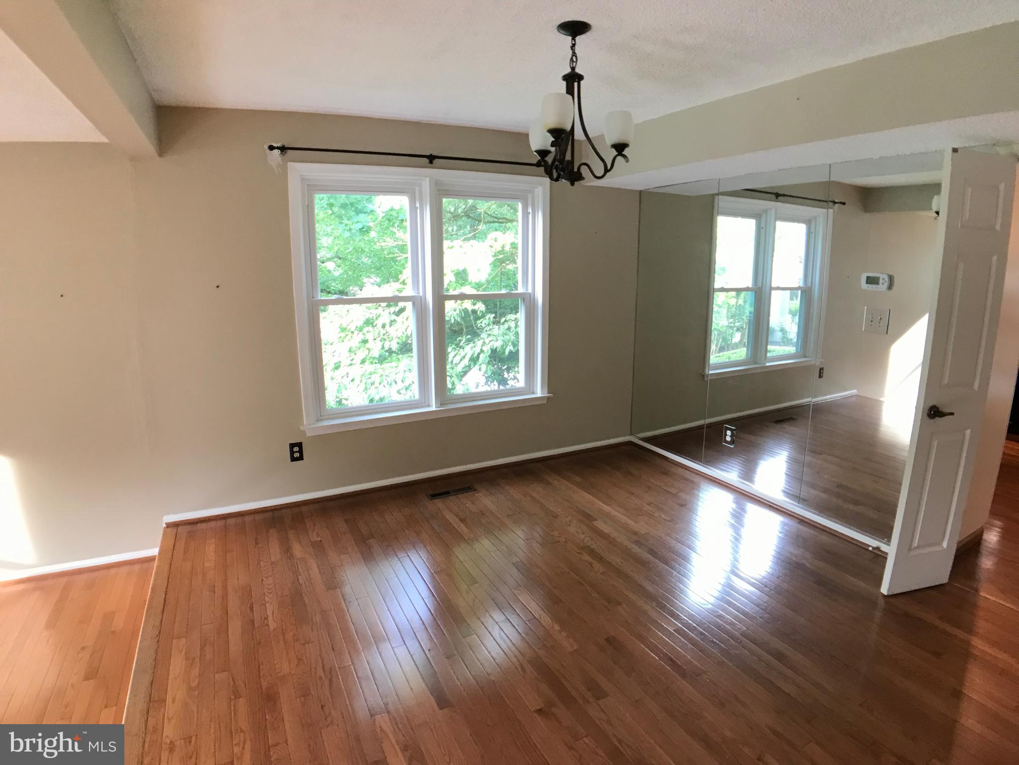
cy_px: 382
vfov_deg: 49.7
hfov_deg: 63.4
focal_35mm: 28
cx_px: 510
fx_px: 824
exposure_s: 1/15
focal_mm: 3.99
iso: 40
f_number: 1.8
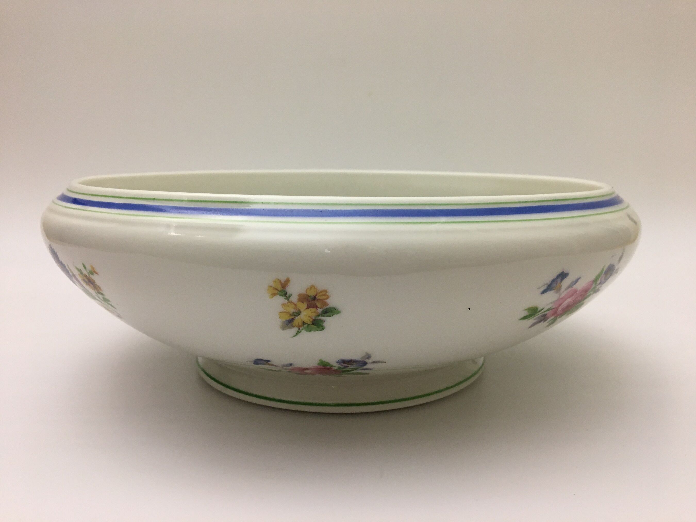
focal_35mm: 29
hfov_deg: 61.7
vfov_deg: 48.2
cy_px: 261
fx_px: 583
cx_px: 348
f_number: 2.2
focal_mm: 4.15
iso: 125
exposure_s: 1/33
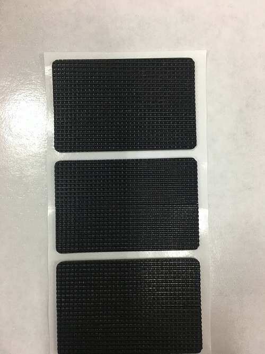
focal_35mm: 29
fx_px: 296
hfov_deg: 48.3
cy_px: 177
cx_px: 132
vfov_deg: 61.6
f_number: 2.2
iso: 50
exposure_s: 1/15
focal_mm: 4.15
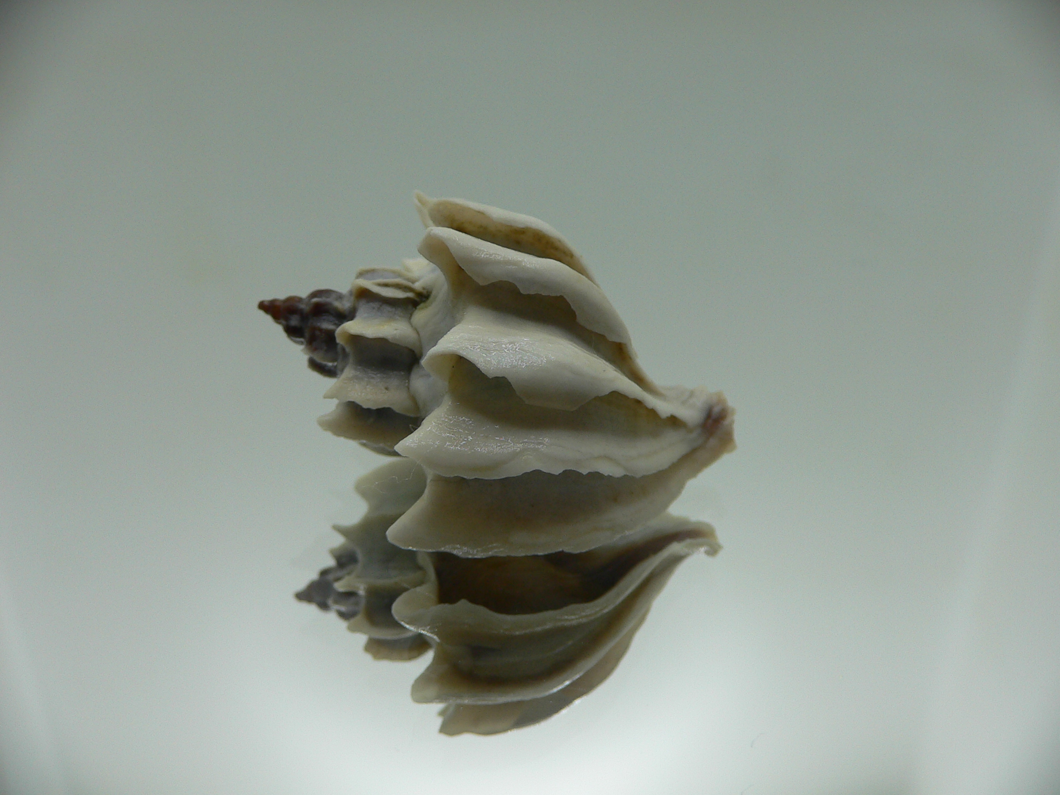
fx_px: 1072
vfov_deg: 40.7
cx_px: 530
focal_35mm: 35
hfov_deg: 52.6
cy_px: 398
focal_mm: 4.6
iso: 80
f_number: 2.8
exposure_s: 1/100
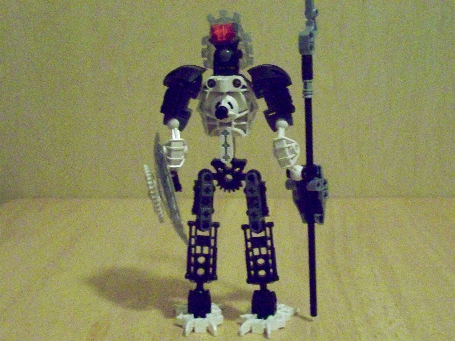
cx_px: 228
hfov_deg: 29.8
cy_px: 170
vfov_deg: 22.6
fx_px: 854
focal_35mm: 65
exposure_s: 1/30
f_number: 3.2
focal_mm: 10.7
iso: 1600
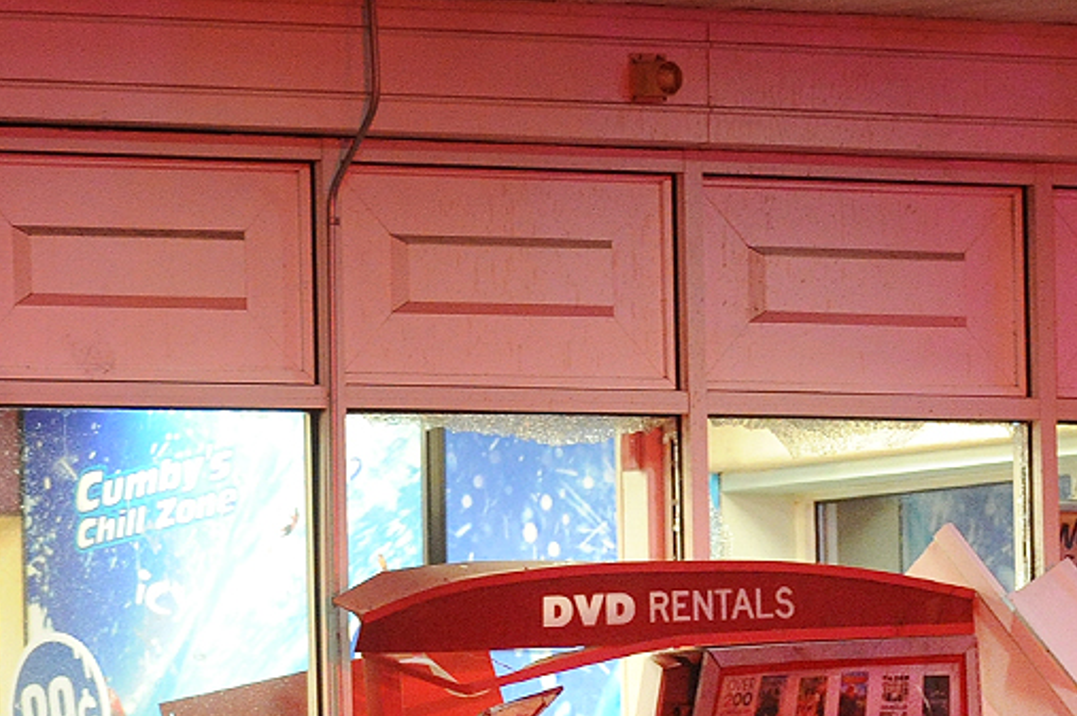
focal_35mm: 309
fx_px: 9235
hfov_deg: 6.7
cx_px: 1054
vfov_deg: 4.4
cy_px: 1024
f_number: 3.2
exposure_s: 1/160
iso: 5000
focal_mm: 98
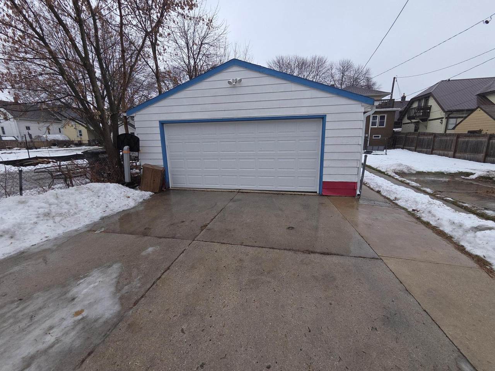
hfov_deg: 106.2
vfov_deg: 89.9
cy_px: 186
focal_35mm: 13
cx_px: 248
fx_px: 186
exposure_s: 1/234
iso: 50
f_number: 2.2
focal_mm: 2.2
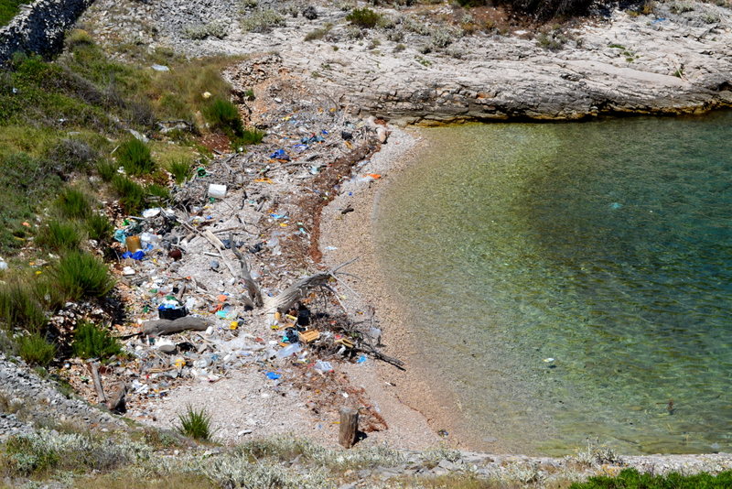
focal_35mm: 63
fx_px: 1281
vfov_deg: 21.6
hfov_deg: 31.9
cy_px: 244
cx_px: 366
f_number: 11
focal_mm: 42
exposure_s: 1/500
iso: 320
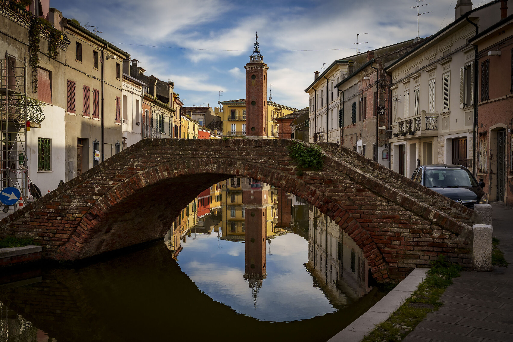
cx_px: 256
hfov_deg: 47.0
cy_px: 171
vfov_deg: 32.3
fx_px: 590
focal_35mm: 41
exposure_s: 1/500
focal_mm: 41.4
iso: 100
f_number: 7.1
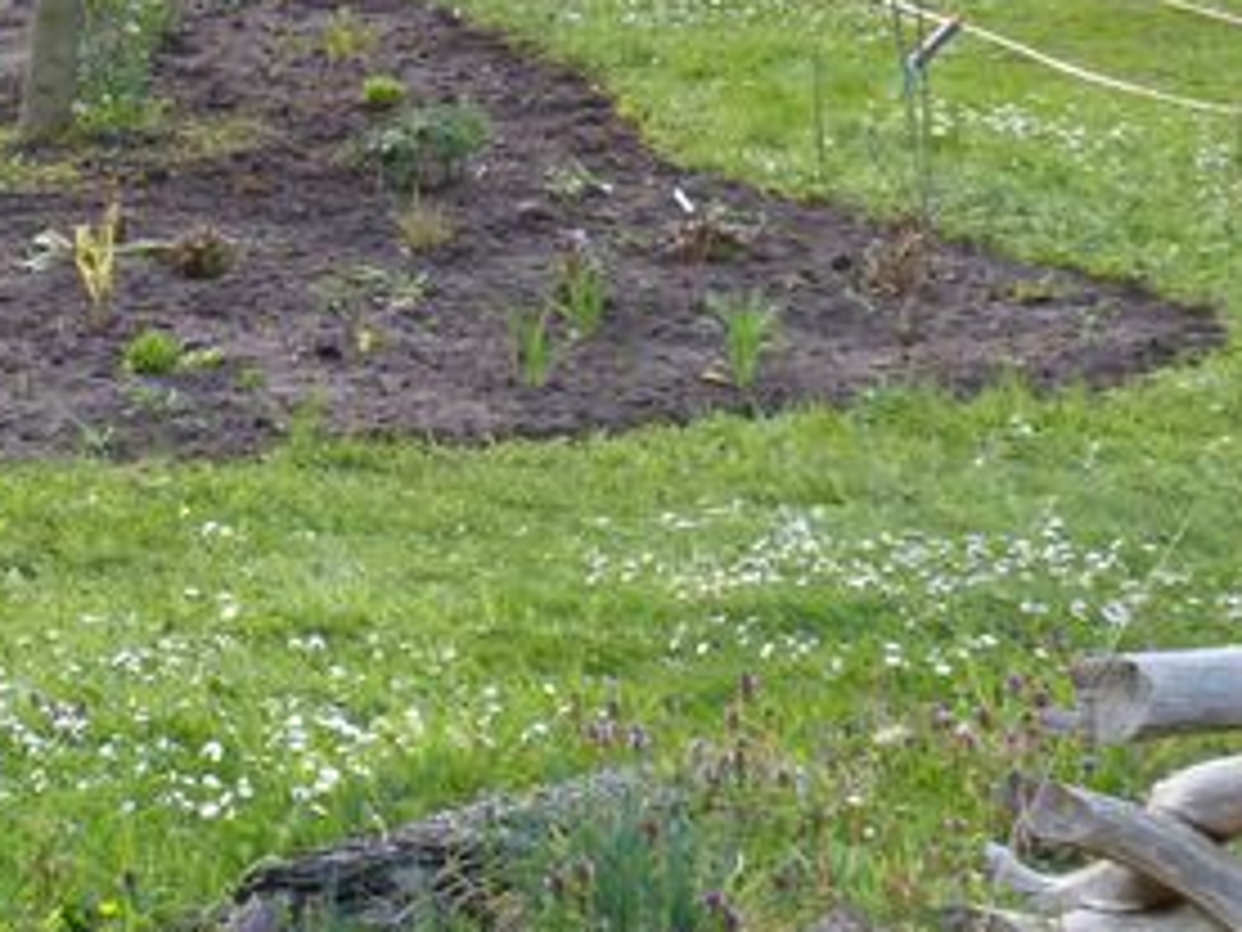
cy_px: -135
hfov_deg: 10.7
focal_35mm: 180
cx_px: -500
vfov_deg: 8.2
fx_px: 6458
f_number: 3.5
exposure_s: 1/125
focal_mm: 11
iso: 100
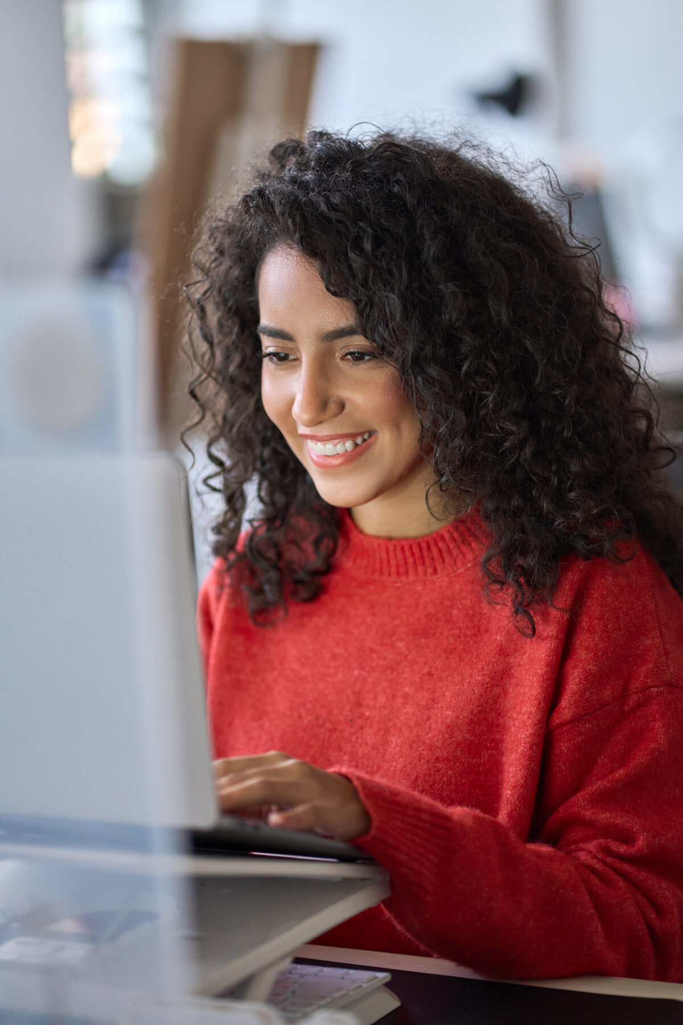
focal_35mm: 85
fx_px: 2419
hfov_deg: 16.1
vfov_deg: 23.9
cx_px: 342
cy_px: 512
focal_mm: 85
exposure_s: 1/200
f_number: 2
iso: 800
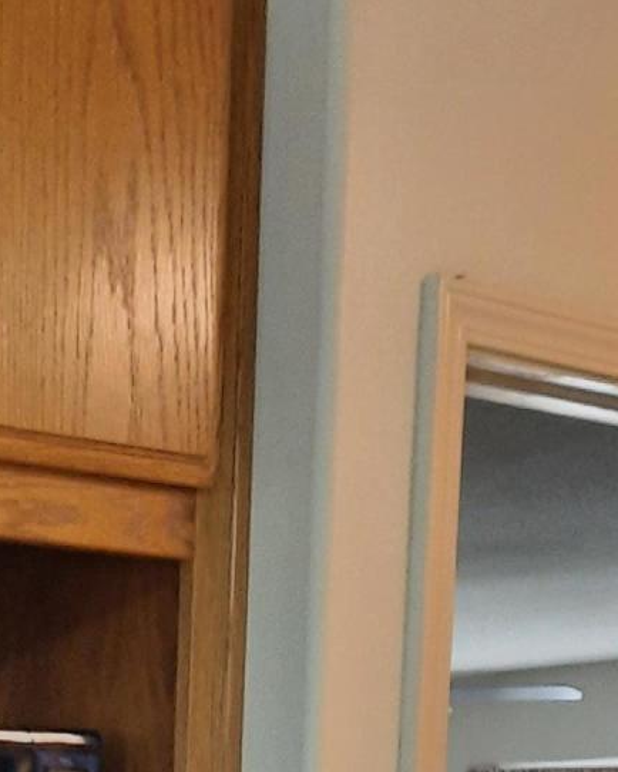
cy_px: 1241
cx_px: -125
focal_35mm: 90
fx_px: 2057
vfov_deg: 18.3
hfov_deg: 16.4
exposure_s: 1/30
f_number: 2
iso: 250
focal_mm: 4.6
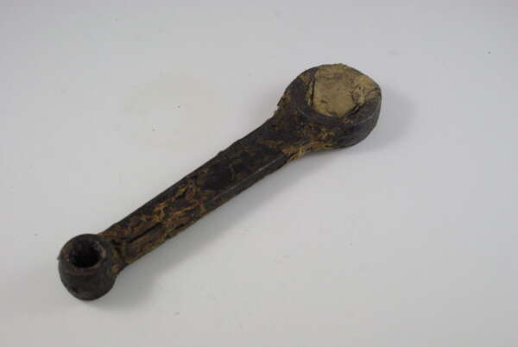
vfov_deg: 26.1
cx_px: 259
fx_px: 749
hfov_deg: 38.1
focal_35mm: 52
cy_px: 174
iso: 1600
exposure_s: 1/250
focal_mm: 35
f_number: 8
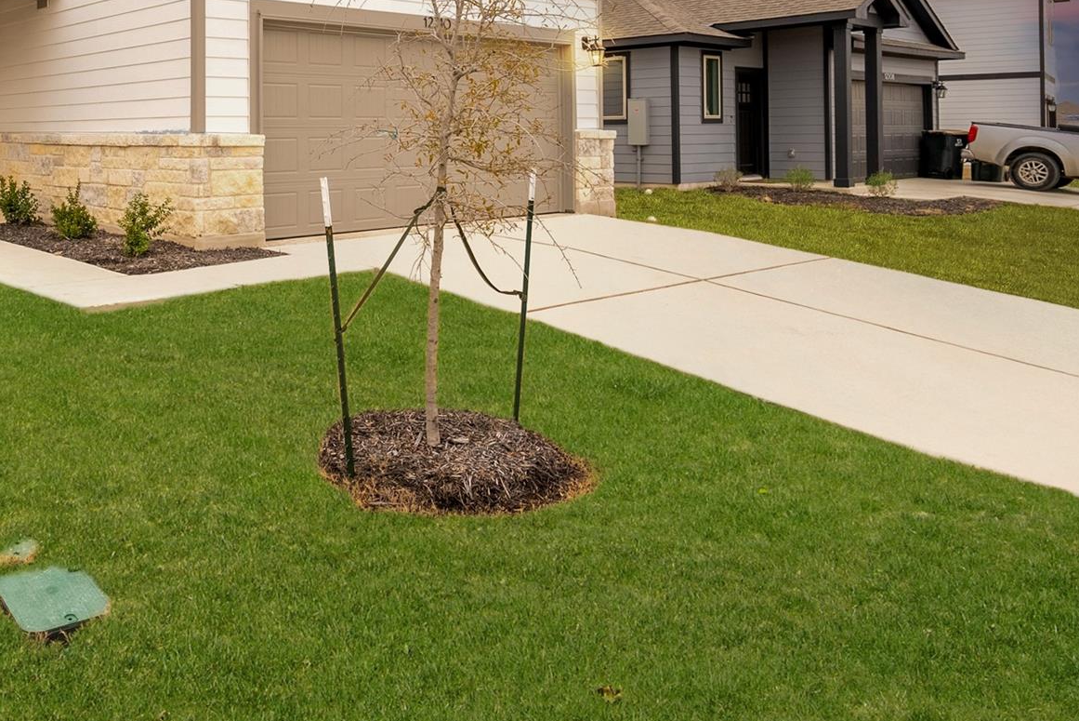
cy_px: 106
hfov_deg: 58.9
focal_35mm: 30
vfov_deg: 41.0
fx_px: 899
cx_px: 282
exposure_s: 1/5000
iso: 800
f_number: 5.6
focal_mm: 17
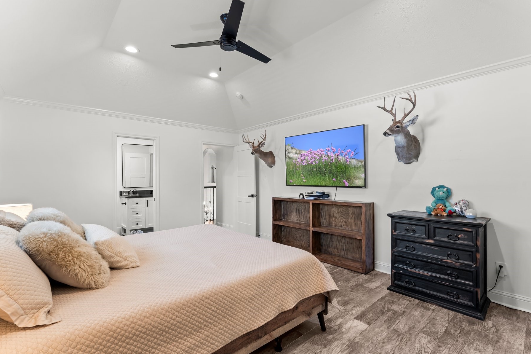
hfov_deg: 96.7
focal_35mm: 16
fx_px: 236
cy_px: 179
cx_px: 278
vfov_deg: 73.7
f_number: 11
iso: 640
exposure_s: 1/6
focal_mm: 14
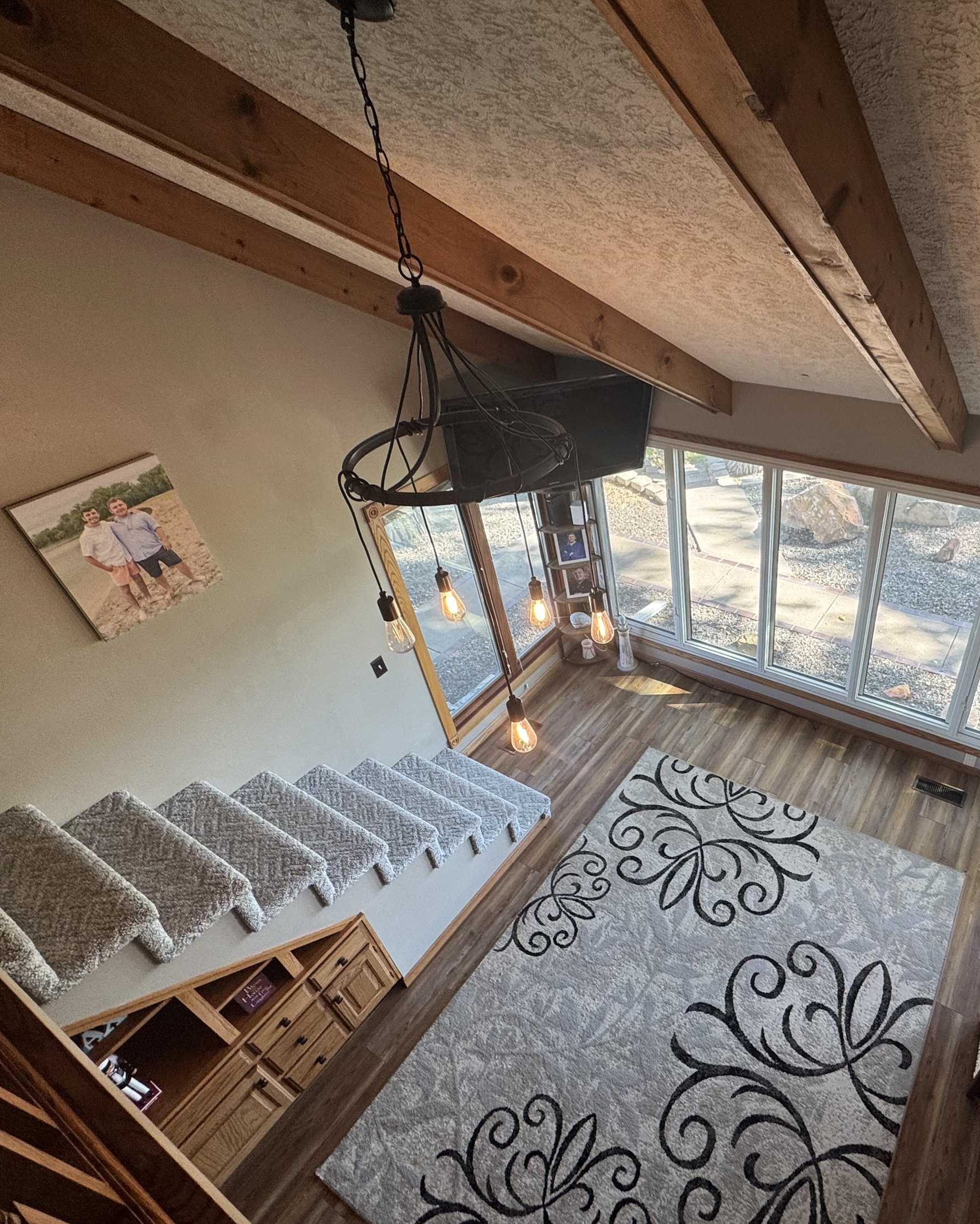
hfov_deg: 67.9
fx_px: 689
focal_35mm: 19
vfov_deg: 83.3
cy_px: 624
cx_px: 691
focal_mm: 2.22
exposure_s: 1/120
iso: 100
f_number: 2.2
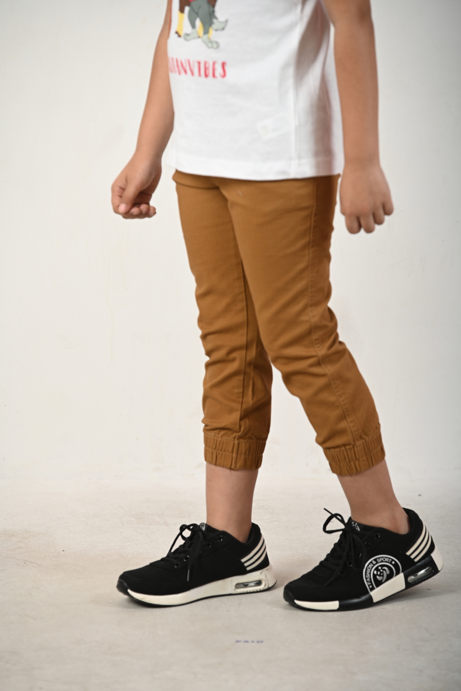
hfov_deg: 7.6
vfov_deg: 11.4
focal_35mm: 180
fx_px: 3456
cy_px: 346
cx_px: 230
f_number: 4
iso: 200
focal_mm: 180
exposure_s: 1/200
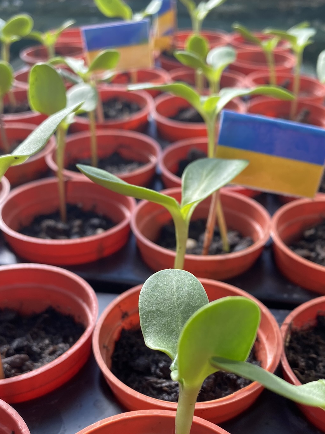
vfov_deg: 47.0
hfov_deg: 36.8
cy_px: 294
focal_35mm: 39
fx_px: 488
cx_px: 176
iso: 32
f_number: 1.8
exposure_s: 1/493
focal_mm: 4.25
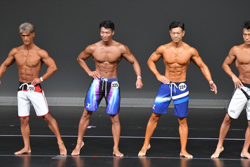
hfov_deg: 6.5
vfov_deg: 4.4
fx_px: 2186
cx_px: 125
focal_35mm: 315
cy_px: 84
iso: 4000
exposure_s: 1/400
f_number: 5.6
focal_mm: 210
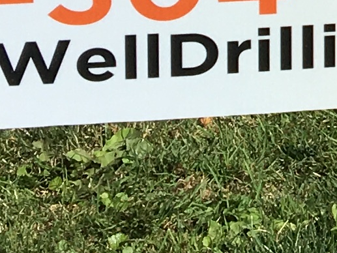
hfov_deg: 8.2
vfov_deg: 6.1
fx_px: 2201
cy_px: -458
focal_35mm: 226
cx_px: 725
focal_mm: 4.15
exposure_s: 1/2137
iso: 25
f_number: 2.2
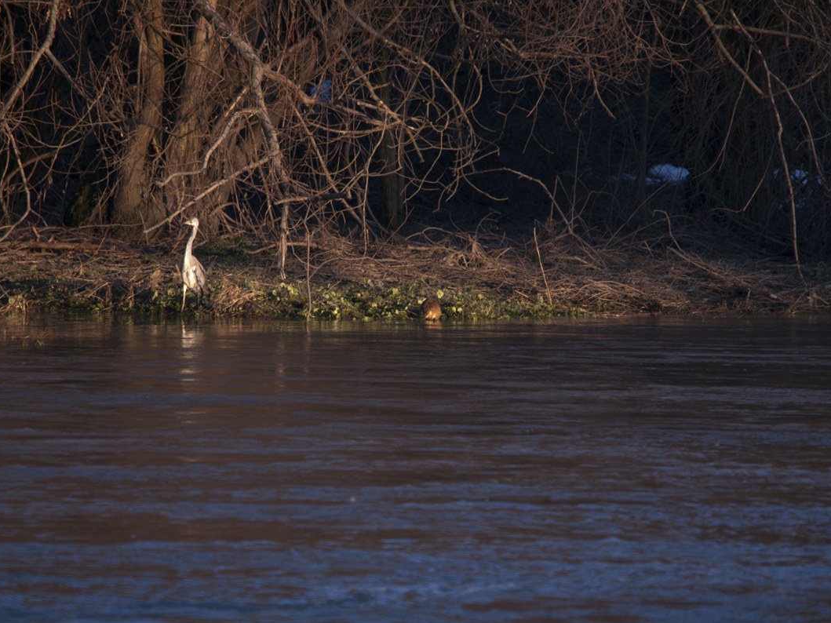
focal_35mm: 816
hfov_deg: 2.4
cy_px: 311
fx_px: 19587
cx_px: 425
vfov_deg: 1.8
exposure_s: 1/125
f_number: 7.1
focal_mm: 500
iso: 500
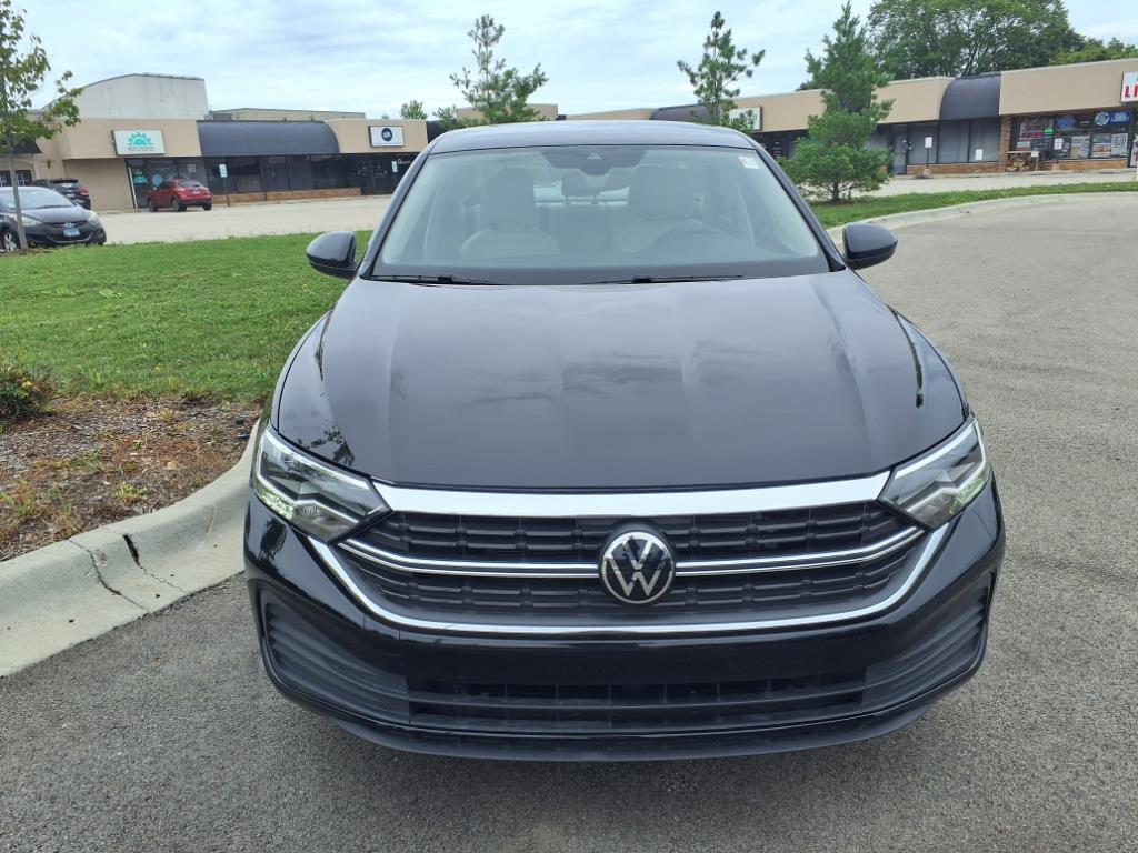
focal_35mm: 27
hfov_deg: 65.3
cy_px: 426
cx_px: 569
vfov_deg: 51.4
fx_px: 888
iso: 40
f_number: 1.9
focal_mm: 3.58
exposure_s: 1/1250
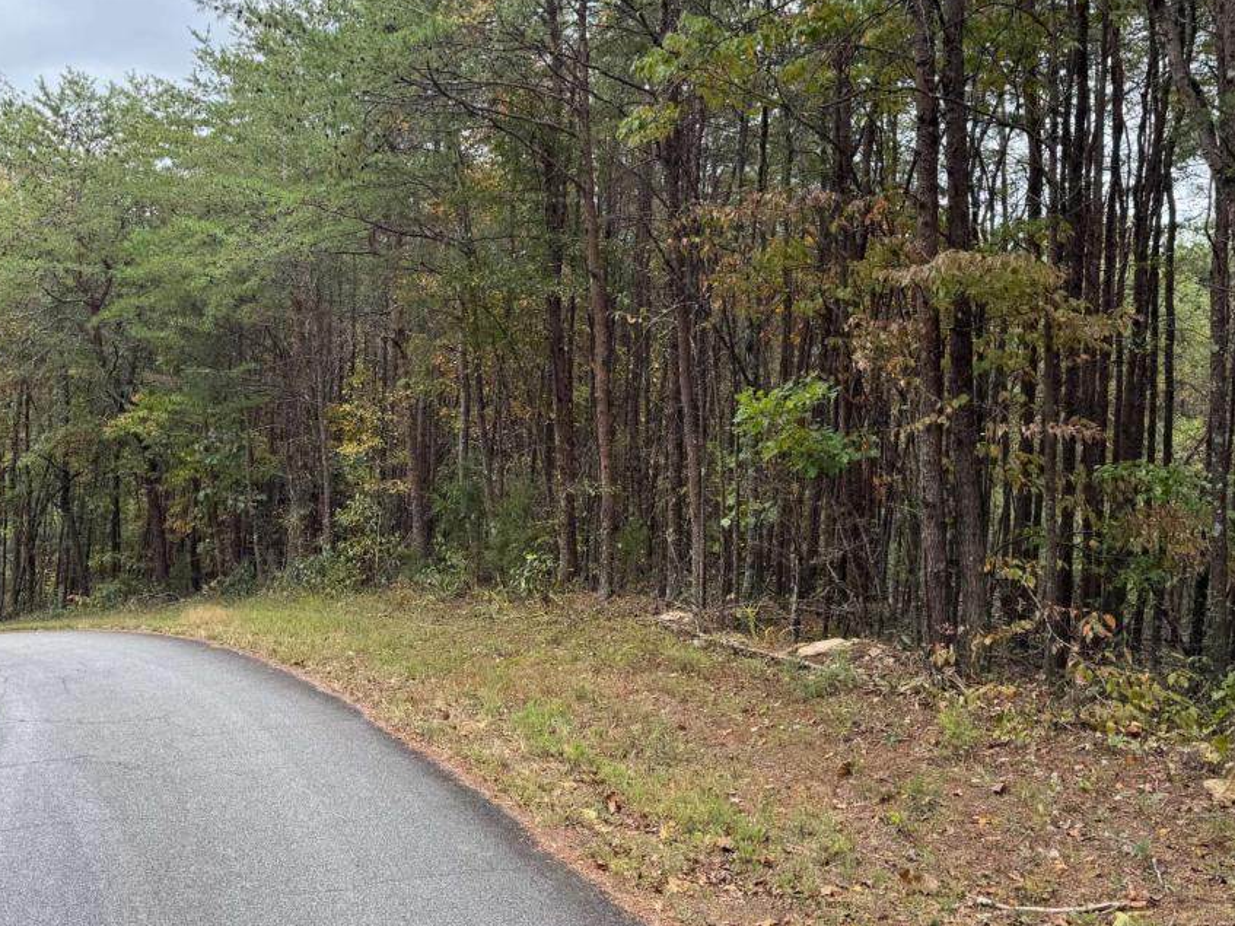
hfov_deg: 54.0
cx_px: 601
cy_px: 404
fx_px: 1213
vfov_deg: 41.7
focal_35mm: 34
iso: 80
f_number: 1.78
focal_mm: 6.76
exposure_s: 1/514
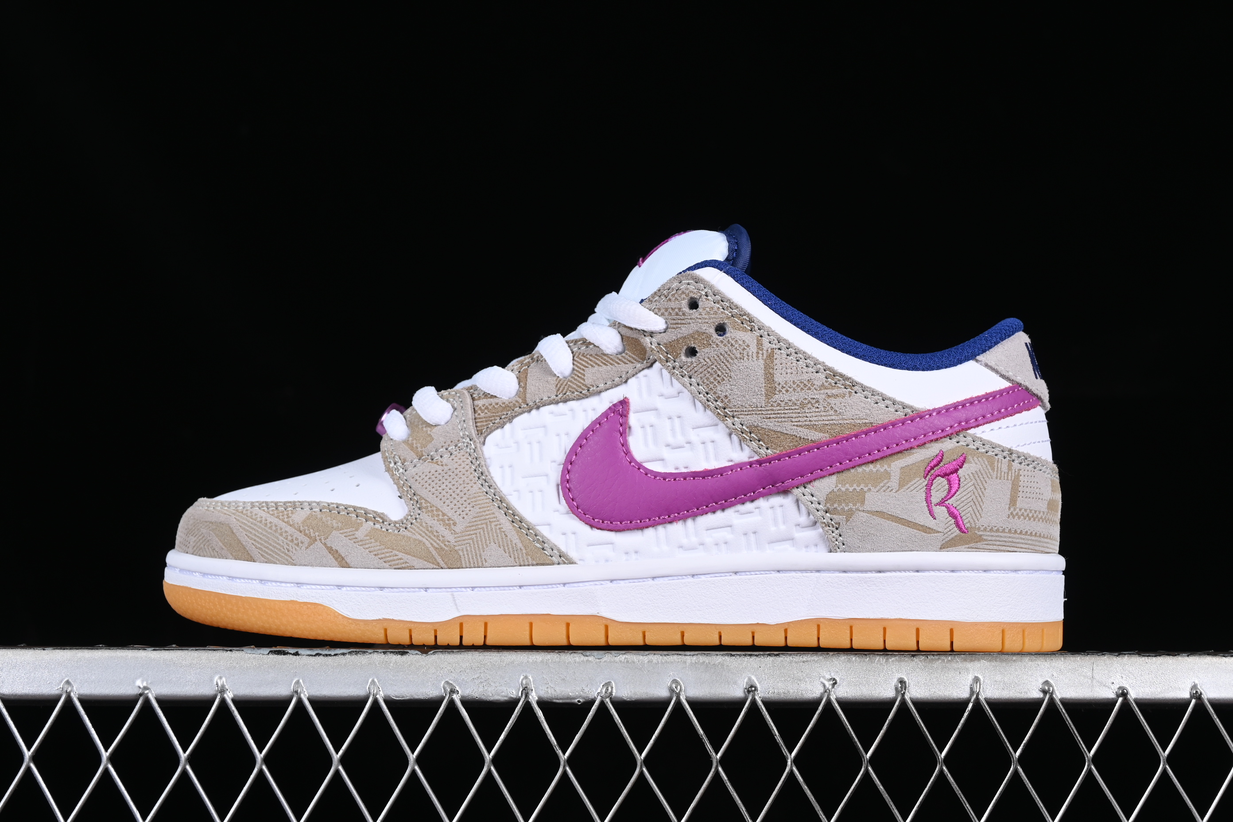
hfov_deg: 27.0
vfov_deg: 18.2
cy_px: 411
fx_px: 2569
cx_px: 616
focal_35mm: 75
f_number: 8
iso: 160
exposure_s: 1/80
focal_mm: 50
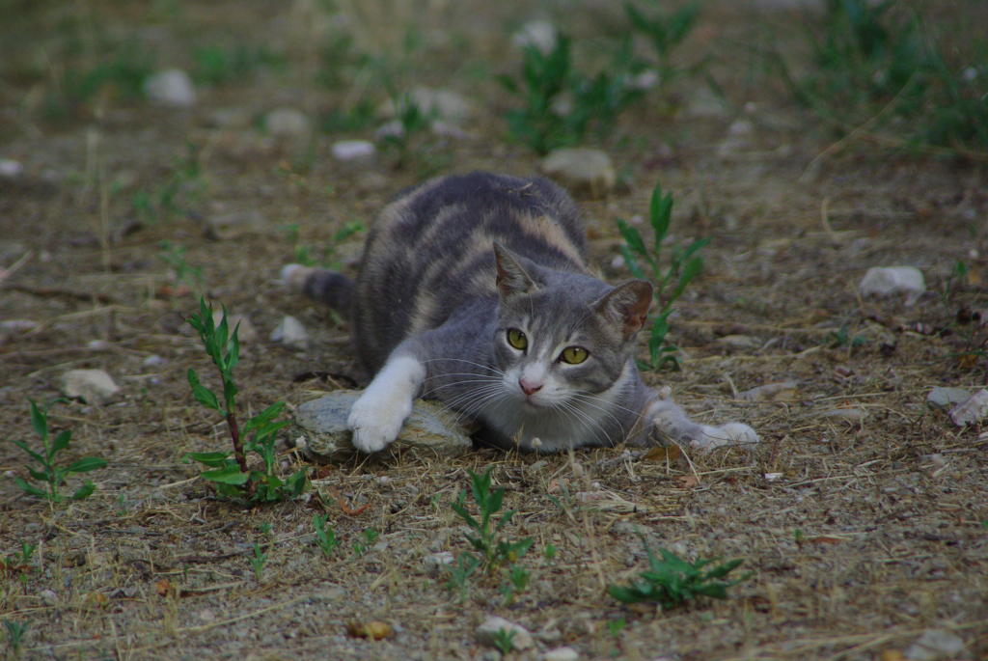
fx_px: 12362
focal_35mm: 450
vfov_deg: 3.1
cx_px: 494
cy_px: 330
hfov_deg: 4.6
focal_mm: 300
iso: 400
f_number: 6.3
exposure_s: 1/500
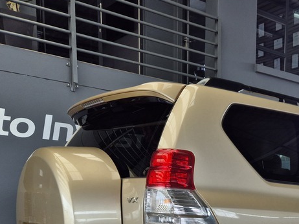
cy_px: 240
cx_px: 249
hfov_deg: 36.0
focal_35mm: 51
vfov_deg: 26.5
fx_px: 440
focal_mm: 5.4
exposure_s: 1/288
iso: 25
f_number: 1.8
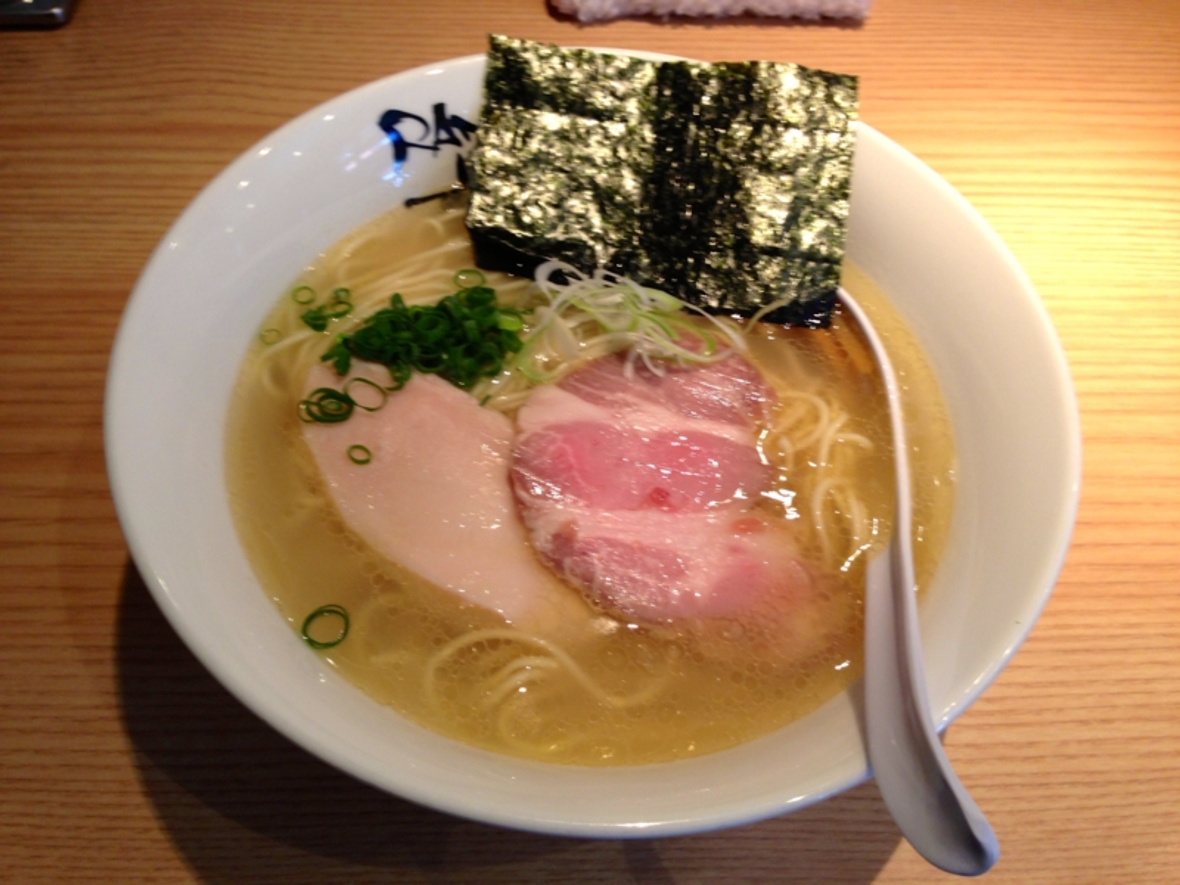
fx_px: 1125
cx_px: 590
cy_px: 442
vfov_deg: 42.9
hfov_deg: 55.4
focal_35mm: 33
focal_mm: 4.12
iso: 64
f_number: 2.4
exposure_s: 1/20
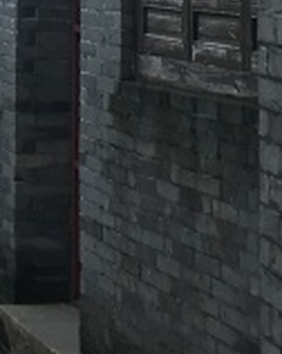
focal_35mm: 191
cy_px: -283
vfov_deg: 9.6
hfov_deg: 7.9
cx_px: -157
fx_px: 1996
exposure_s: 1/50
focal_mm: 4.15
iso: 25
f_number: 2.2
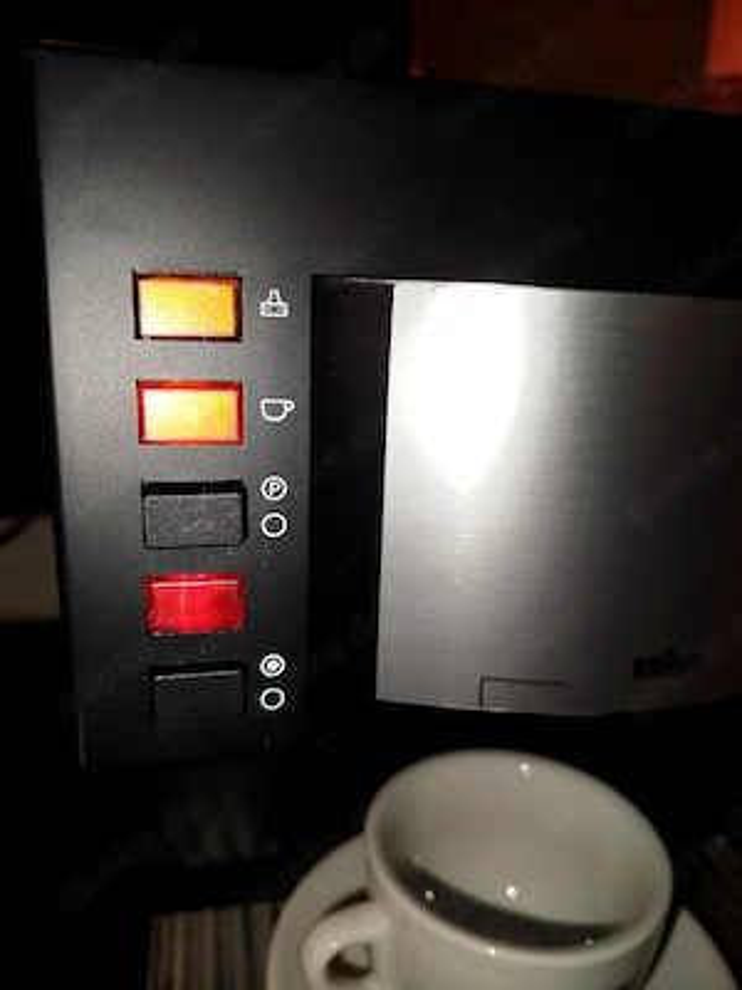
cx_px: 371
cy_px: 495
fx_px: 686
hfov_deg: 56.8
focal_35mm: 24
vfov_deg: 71.6
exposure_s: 1/50
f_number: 1.7
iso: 80
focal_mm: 5.31
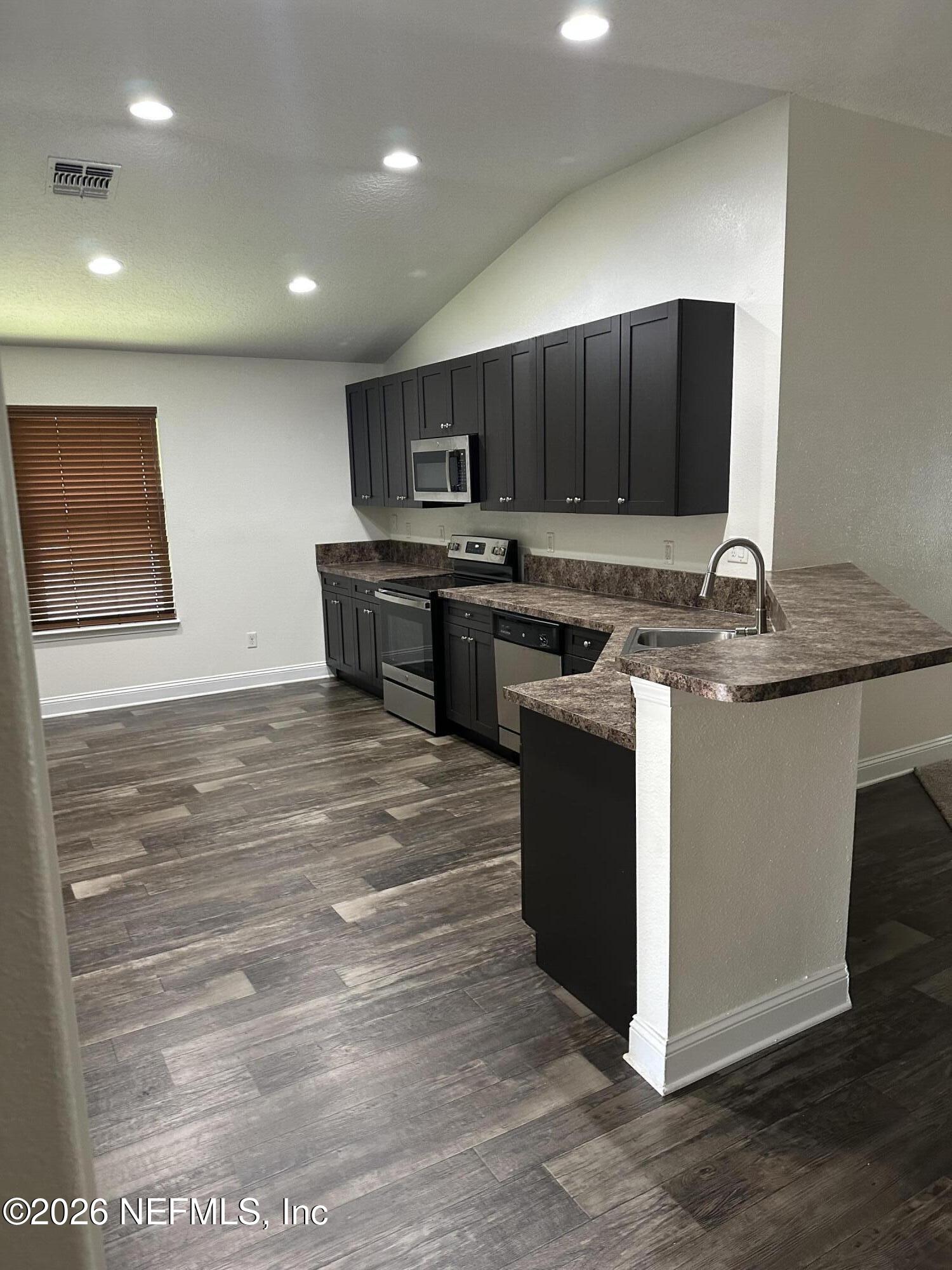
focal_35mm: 24
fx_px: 880
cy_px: 635
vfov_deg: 71.6
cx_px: 476
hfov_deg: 56.8
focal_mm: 6.86
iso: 400
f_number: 1.78
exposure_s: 1/60
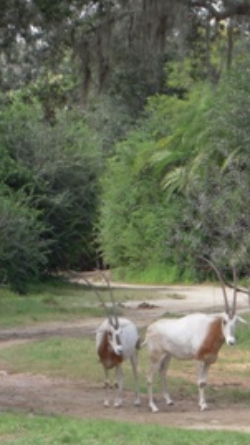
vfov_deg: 7.4
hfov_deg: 4.2
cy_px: 369
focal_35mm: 290
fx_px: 3423
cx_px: 215
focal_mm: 20
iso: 250
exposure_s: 1/250
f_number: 5.8
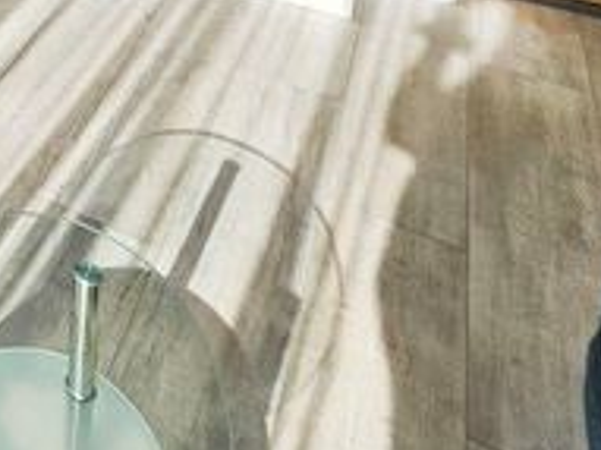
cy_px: -293
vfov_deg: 22.4
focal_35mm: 48
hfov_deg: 26.3
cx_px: -338
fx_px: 833
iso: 32
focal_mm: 1.7
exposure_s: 1/384
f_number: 2.2
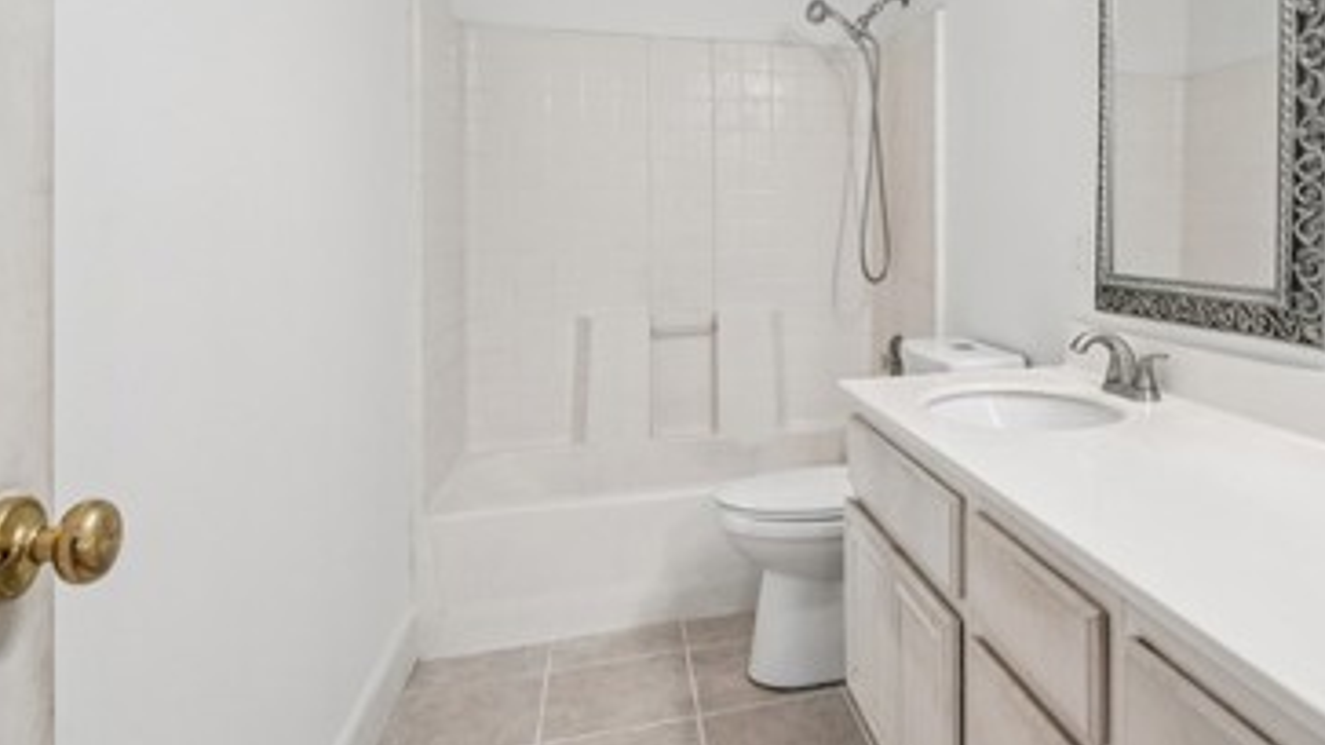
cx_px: 931
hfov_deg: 72.9
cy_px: 267
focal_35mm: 24
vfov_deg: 47.1
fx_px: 843
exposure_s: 1/30
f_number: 8
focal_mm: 13
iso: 400
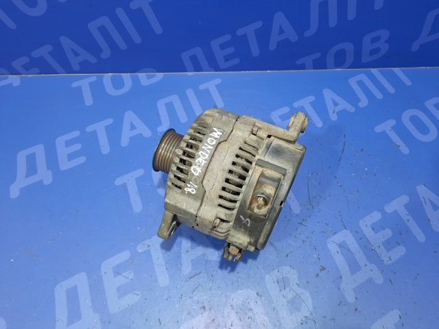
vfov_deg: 54.9
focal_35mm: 25
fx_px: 317
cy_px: 164
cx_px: 220
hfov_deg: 69.4
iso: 320
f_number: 2
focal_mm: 4.6
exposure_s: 1/33
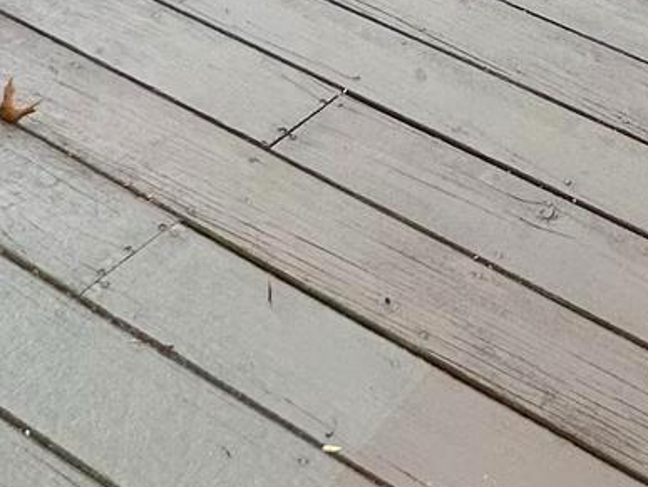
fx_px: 1387
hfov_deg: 22.3
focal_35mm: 74
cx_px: 938
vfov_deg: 15.4
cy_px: -519
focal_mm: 2.22
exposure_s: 1/99
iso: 50
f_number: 2.2
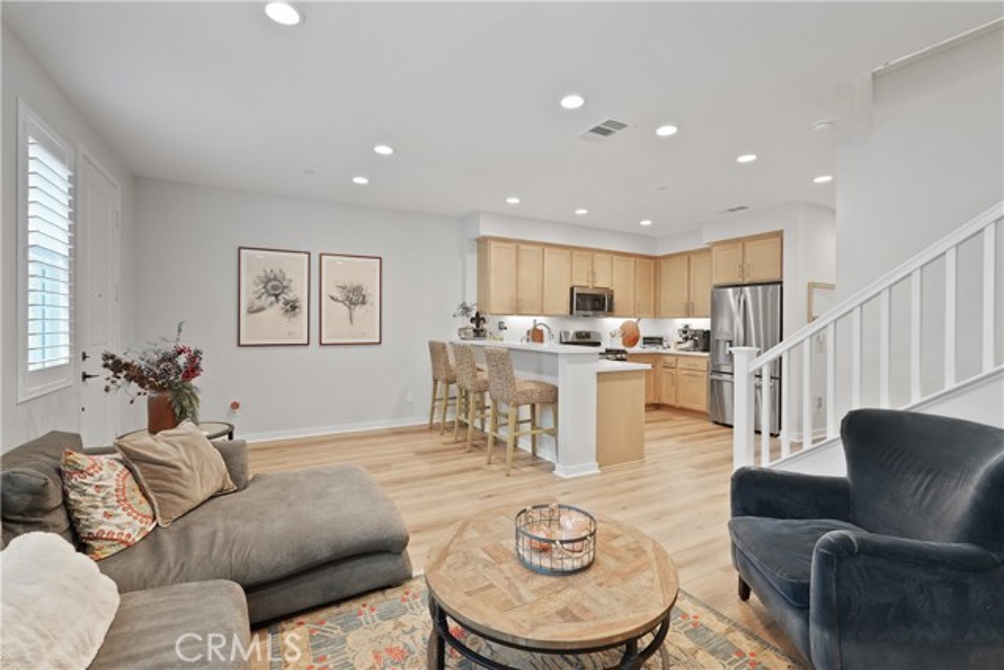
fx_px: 446
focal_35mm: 16
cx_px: 502
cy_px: 335
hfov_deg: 96.7
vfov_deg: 73.8
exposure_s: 1/15
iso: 1250
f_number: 5.6
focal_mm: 16
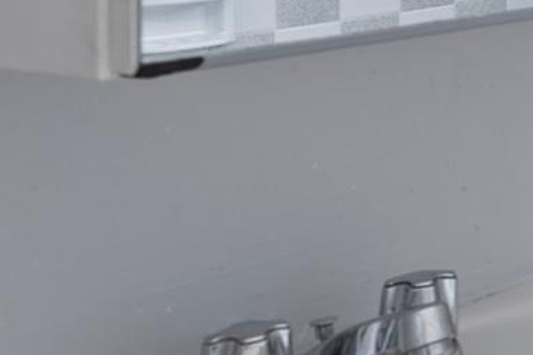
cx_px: 1395
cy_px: -163
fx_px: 1362
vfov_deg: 14.0
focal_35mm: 92
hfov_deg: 13.4
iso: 400
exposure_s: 1/3
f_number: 8
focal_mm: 17
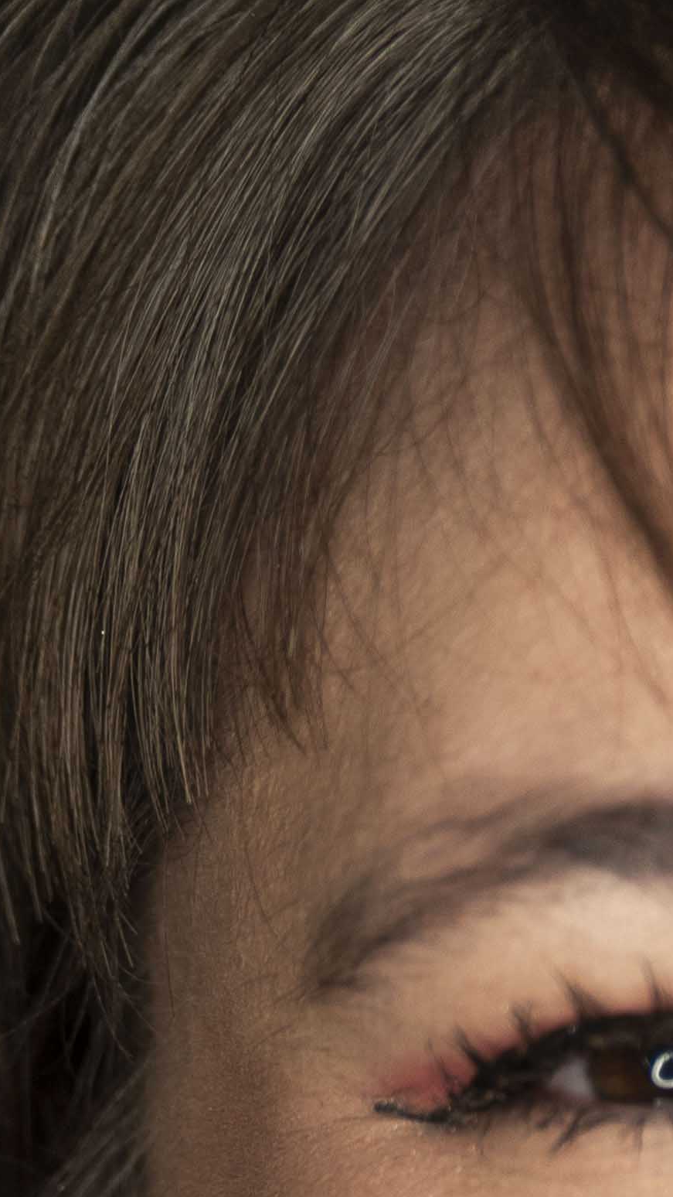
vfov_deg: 9.3
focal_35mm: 228
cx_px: 966
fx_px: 7232
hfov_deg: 5.3
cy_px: 1471
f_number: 3.2
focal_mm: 56
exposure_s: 1/250
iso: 400
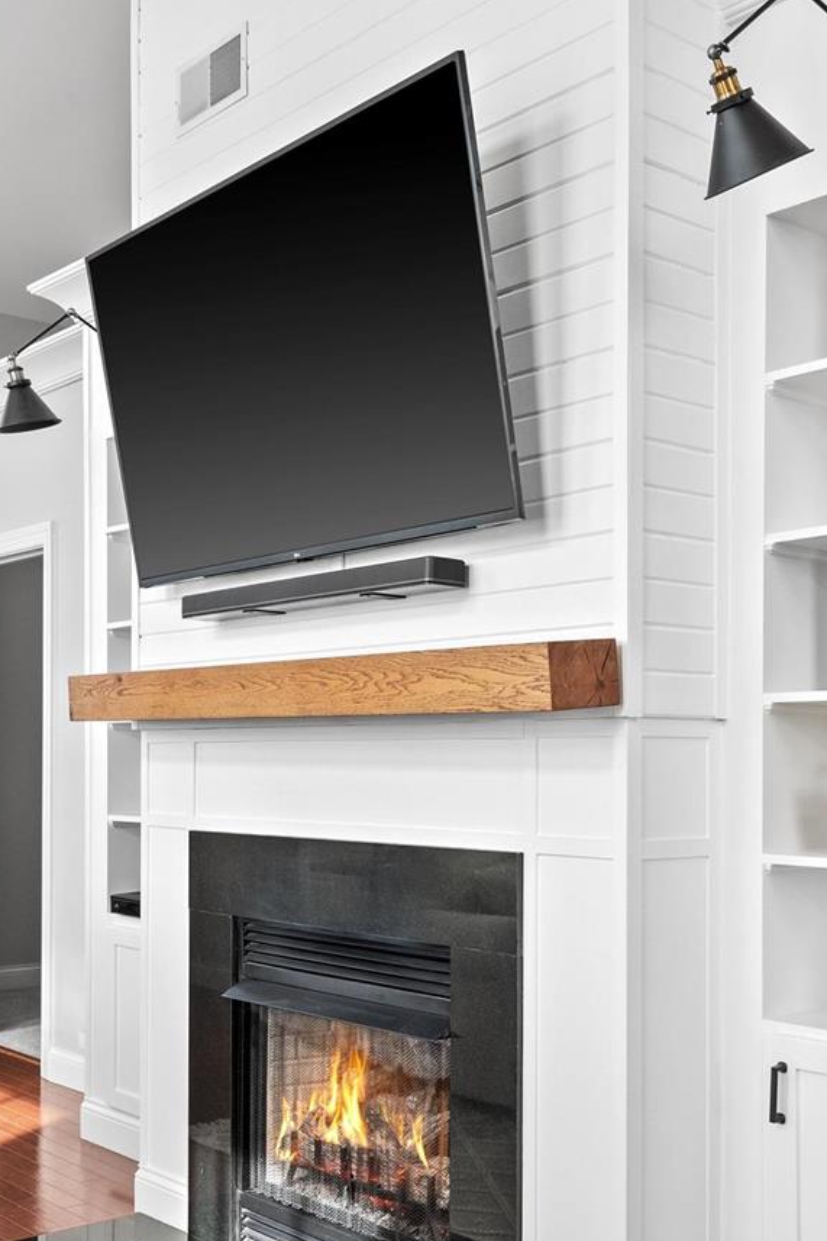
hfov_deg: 31.8
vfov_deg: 46.2
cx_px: 472
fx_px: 1448
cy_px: 739
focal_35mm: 42
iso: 400
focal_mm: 15
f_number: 6.3
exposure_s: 1/40
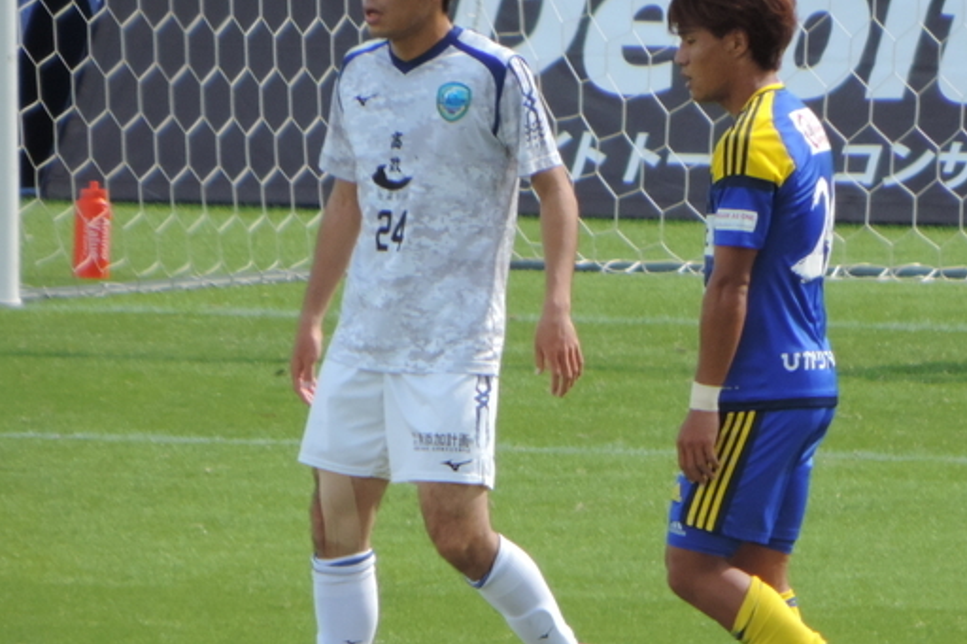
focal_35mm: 1625
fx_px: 43633
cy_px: 470
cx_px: 563
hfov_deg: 1.3
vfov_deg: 0.8
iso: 320
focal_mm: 180
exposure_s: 1/500
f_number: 5.9
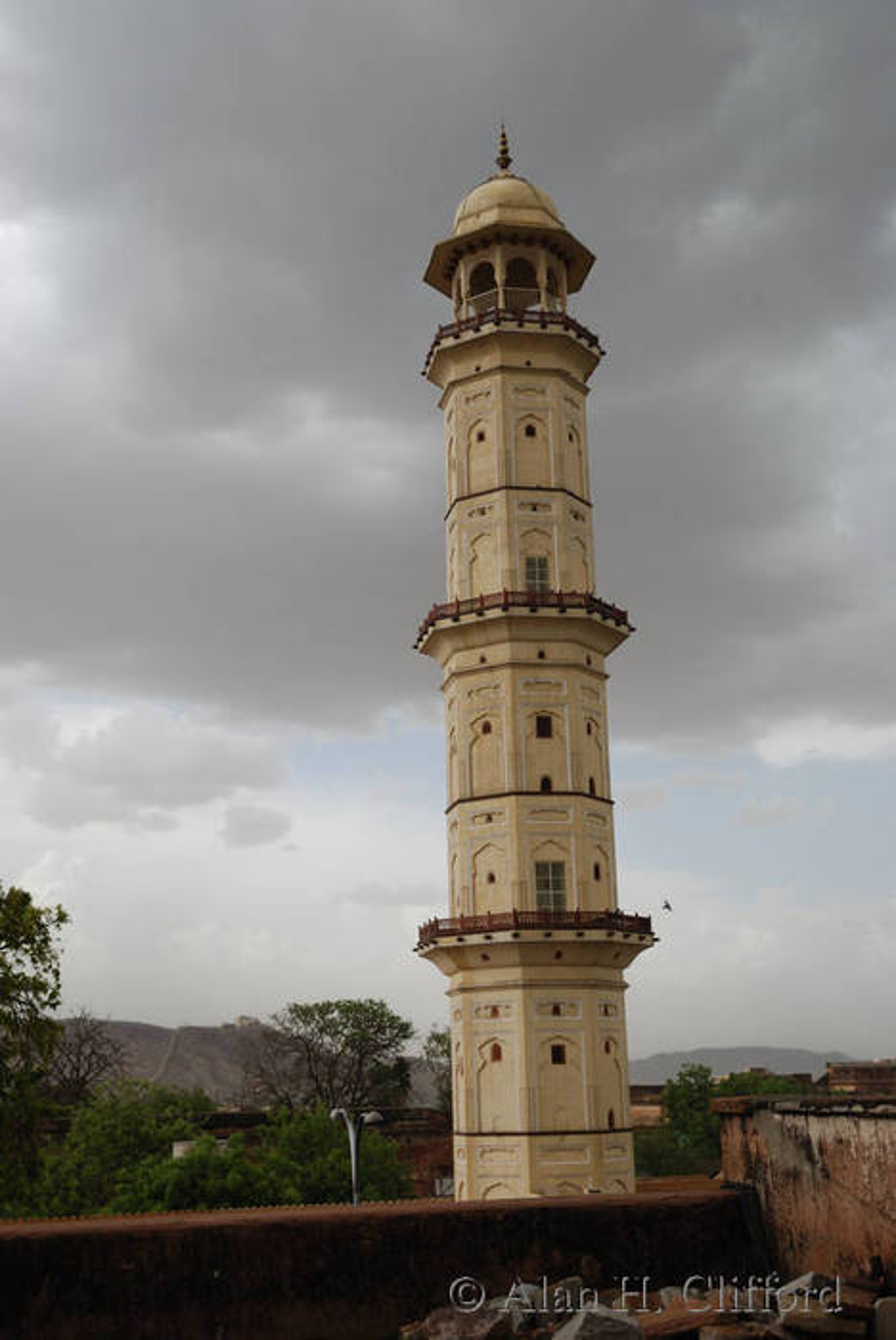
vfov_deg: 46.4
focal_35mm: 42
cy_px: 670
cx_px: 448
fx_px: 1565
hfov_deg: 32.0
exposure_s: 1/160
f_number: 6.3
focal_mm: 28
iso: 100
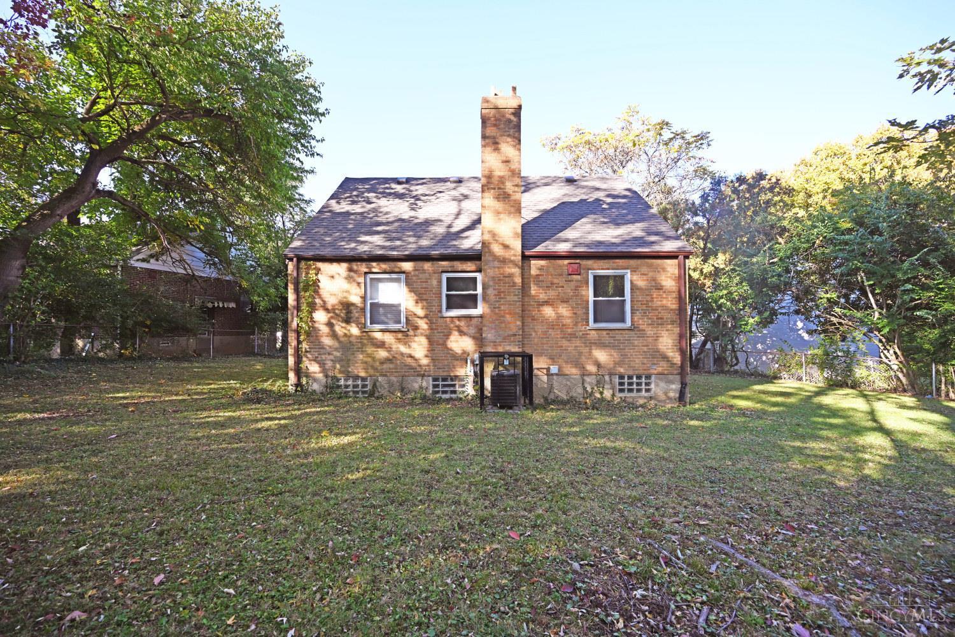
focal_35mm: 14
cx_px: 478
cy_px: 318
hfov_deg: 104.3
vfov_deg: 81.2
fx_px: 371
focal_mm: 14
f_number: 4.5
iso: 200
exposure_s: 1/250
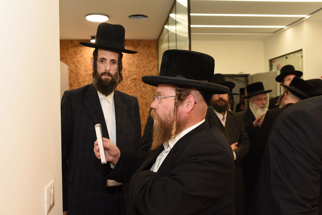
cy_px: 106
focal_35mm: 36
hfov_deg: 53.1
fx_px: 322
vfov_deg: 36.9
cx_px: 163
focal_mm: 35
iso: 1250
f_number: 4.5
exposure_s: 1/125
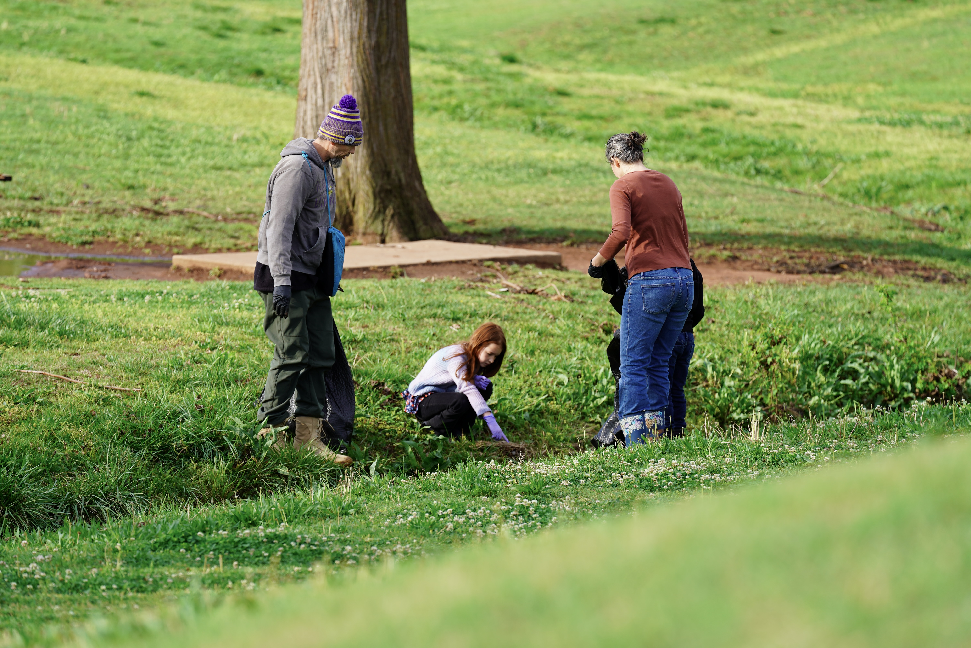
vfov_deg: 6.9
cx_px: 486
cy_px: 324
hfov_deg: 10.3
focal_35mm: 200
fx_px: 5394
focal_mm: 200
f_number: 4.5
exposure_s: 1/250
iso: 100
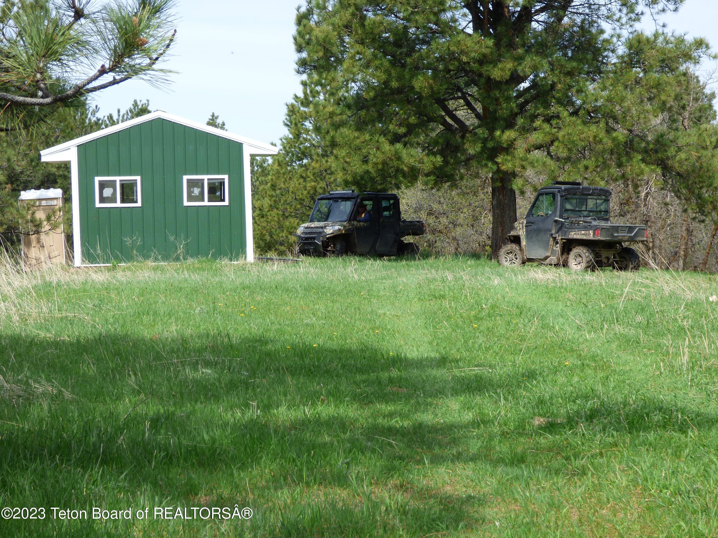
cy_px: 269
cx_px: 359
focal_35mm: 111
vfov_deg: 13.3
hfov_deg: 17.7
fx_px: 2302
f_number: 4.9
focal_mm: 18.28
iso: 100
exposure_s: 1/320
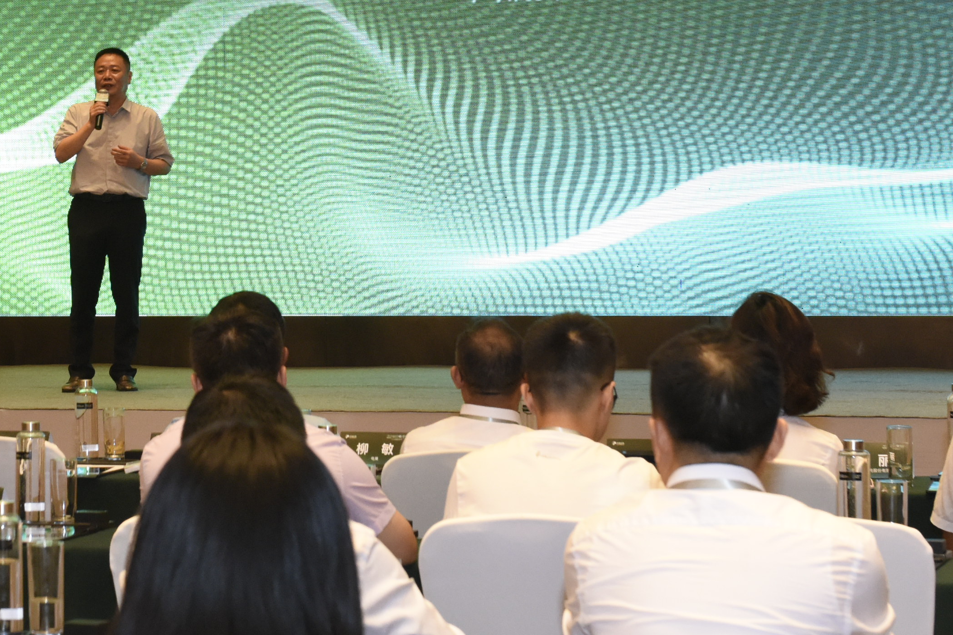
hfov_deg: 16.1
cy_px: 74
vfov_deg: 10.8
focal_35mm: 126
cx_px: 135
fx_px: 3335
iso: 2500
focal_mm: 48
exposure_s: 1/60
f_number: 5.6
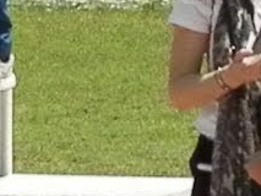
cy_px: -115
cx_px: -71
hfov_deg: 1.5
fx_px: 10207
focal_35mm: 1353
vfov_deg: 1.1
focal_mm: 50.2
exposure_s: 1/500
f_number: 15.8
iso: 1000
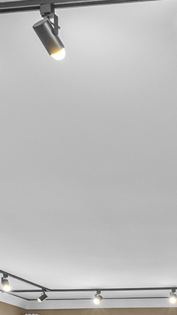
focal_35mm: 66
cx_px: 304
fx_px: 551
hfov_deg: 15.9
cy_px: 409
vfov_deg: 26.9
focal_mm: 16
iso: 640
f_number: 8
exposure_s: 1/1.25
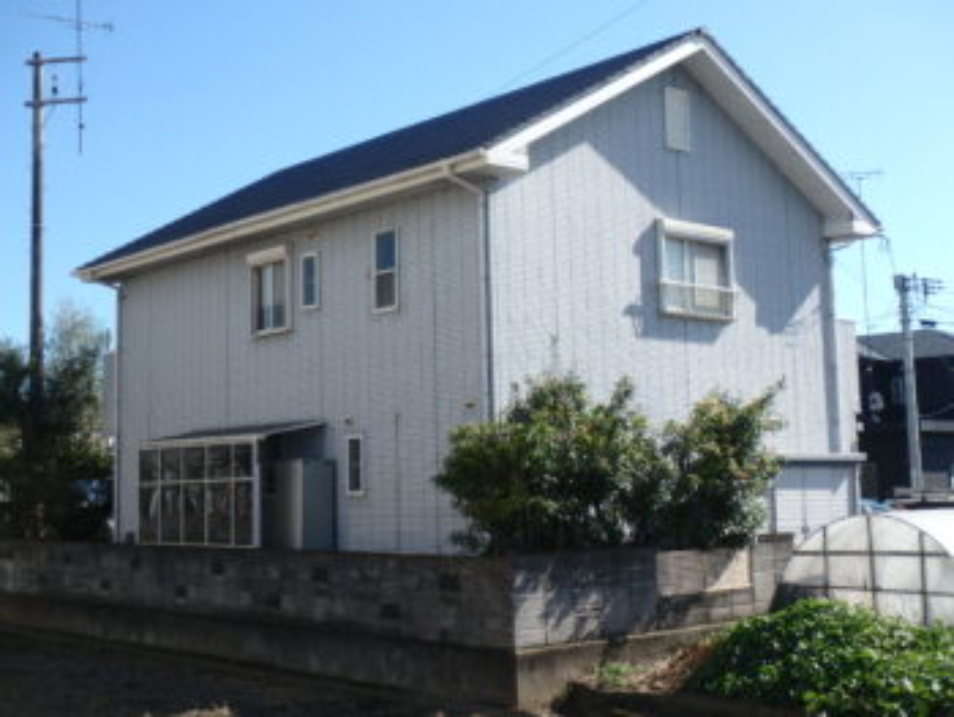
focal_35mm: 45
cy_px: 358
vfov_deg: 32.2
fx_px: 1241
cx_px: 477
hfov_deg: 42.0
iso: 125
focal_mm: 8.1
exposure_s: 1/400
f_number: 5.2
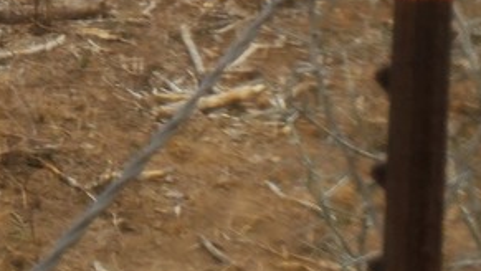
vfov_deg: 8.0
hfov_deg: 14.3
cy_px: -402
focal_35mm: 140
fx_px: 1786
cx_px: -246
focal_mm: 4.3
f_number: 2.4
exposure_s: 1/1433
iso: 50
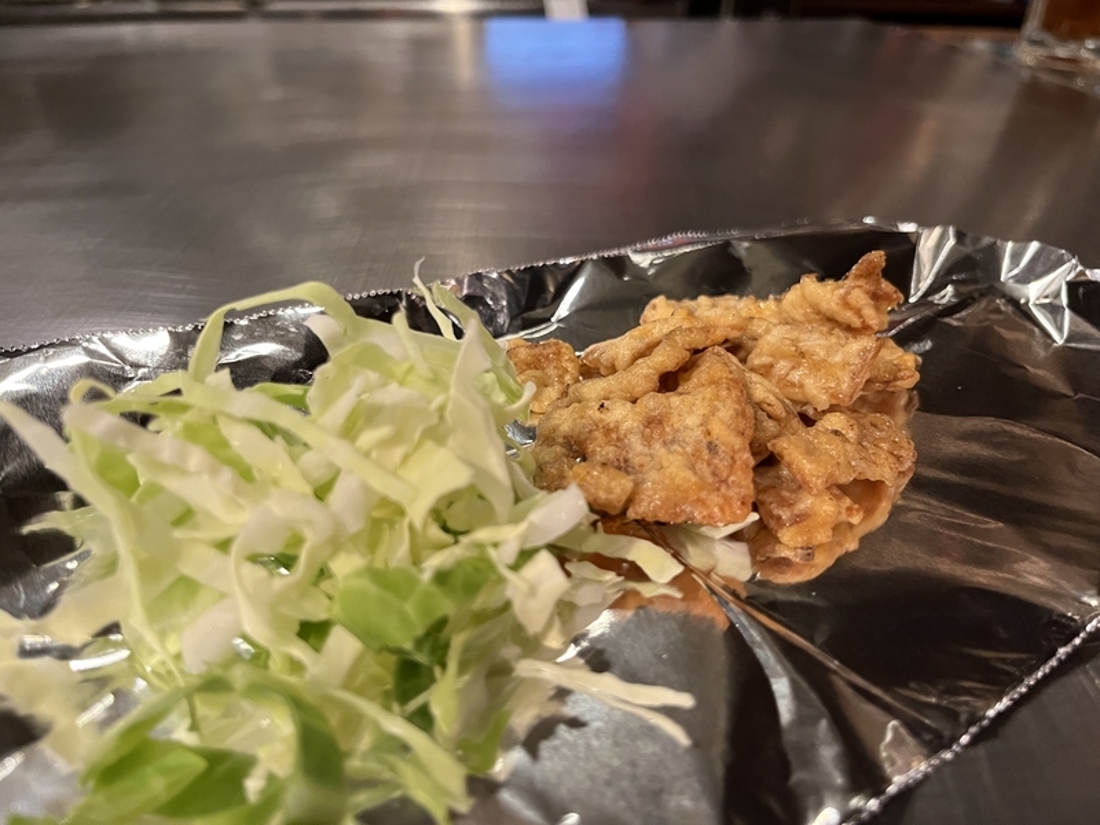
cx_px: 550
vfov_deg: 53.1
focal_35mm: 26
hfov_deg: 67.3
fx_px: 826
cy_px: 412
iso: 500
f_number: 1.6
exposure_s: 1/50
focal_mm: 5.1
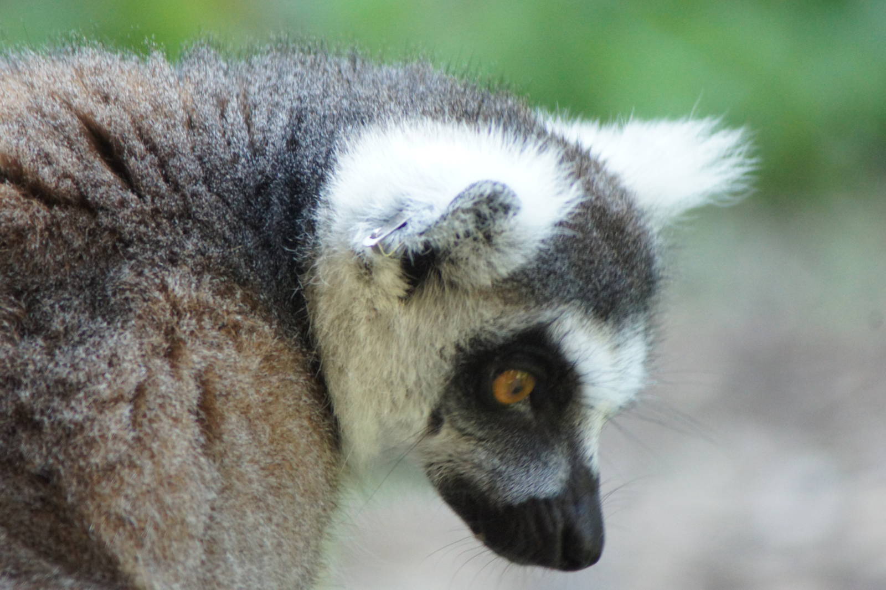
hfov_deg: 4.6
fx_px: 11069
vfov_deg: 3.1
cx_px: 443
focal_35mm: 450
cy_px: 295
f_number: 5.6
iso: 1600
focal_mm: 300
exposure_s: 1/160
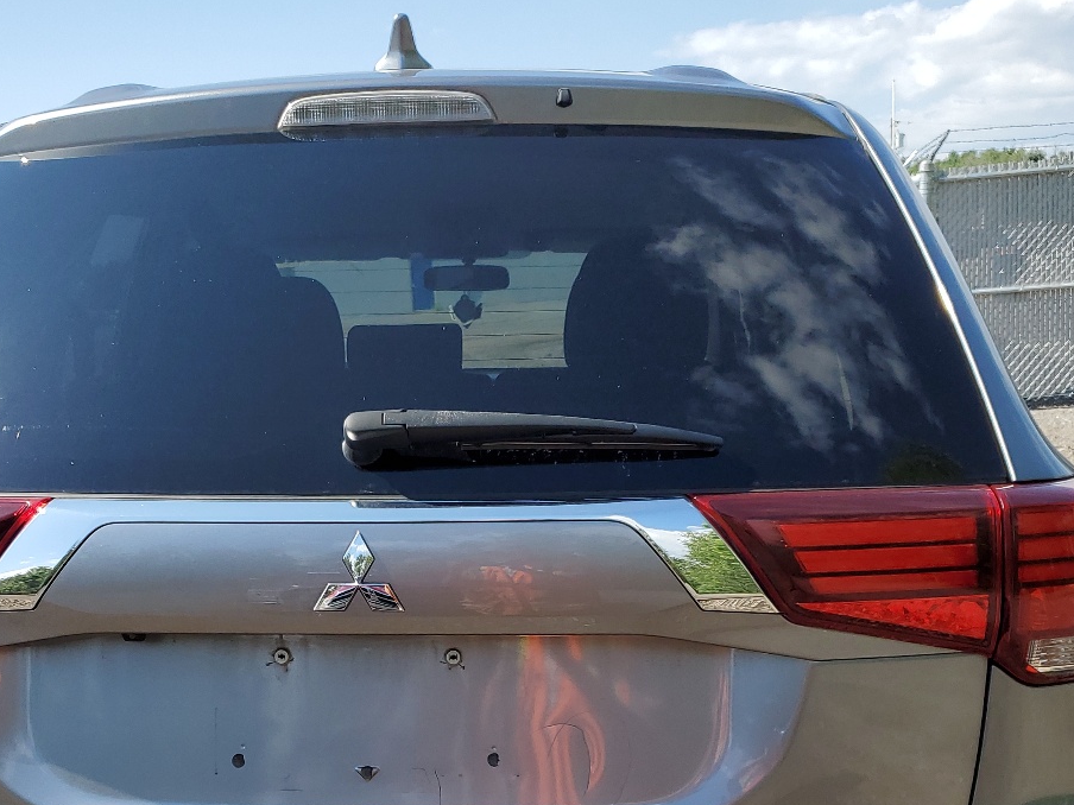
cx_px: 400
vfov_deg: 30.6
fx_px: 1427
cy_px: 668
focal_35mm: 46
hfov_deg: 40.9
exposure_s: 1/2000
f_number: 1.5
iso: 50
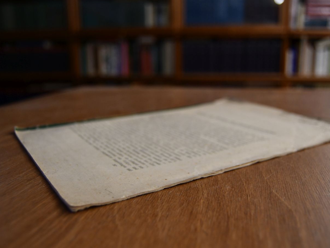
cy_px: 127
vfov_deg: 38.7
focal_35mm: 37
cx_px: 183
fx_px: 353
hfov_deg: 50.0
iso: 900
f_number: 3.5
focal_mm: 22
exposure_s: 1/125
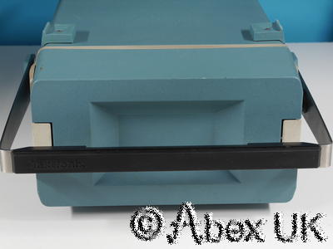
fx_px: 770
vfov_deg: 18.4
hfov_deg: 24.4
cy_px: 124
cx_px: 166
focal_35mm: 80
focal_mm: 40
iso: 200
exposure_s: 1/2
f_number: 8
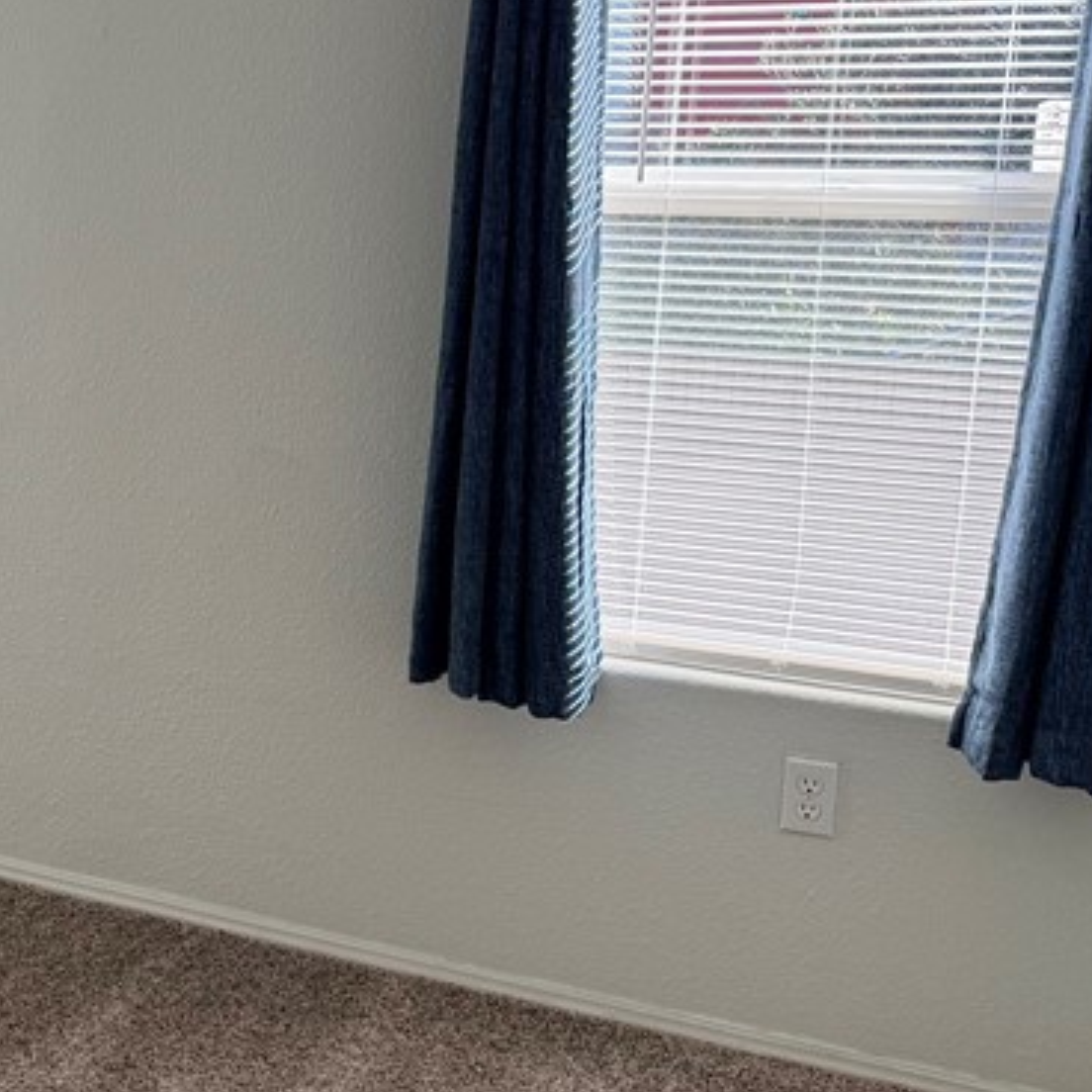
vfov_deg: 29.0
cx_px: -383
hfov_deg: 24.7
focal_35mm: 59
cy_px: 454
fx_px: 2106
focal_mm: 6.76
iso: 100
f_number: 1.78
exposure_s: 1/297
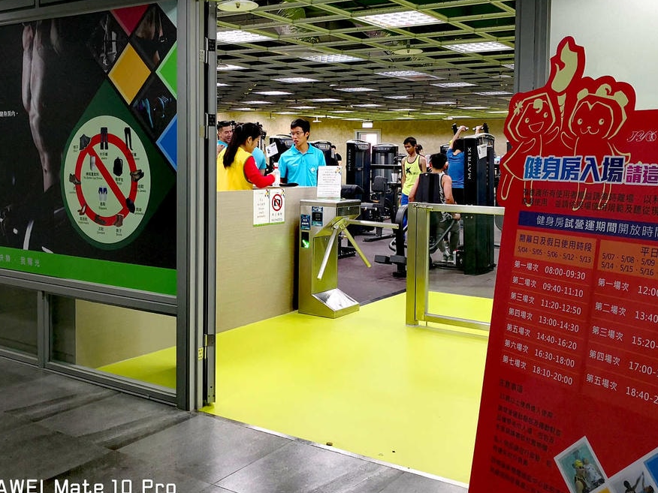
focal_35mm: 37
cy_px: 196
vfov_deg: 38.5
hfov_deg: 50.1
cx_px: 312
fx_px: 703
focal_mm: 3.95
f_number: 1.6
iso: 125
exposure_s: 1/60
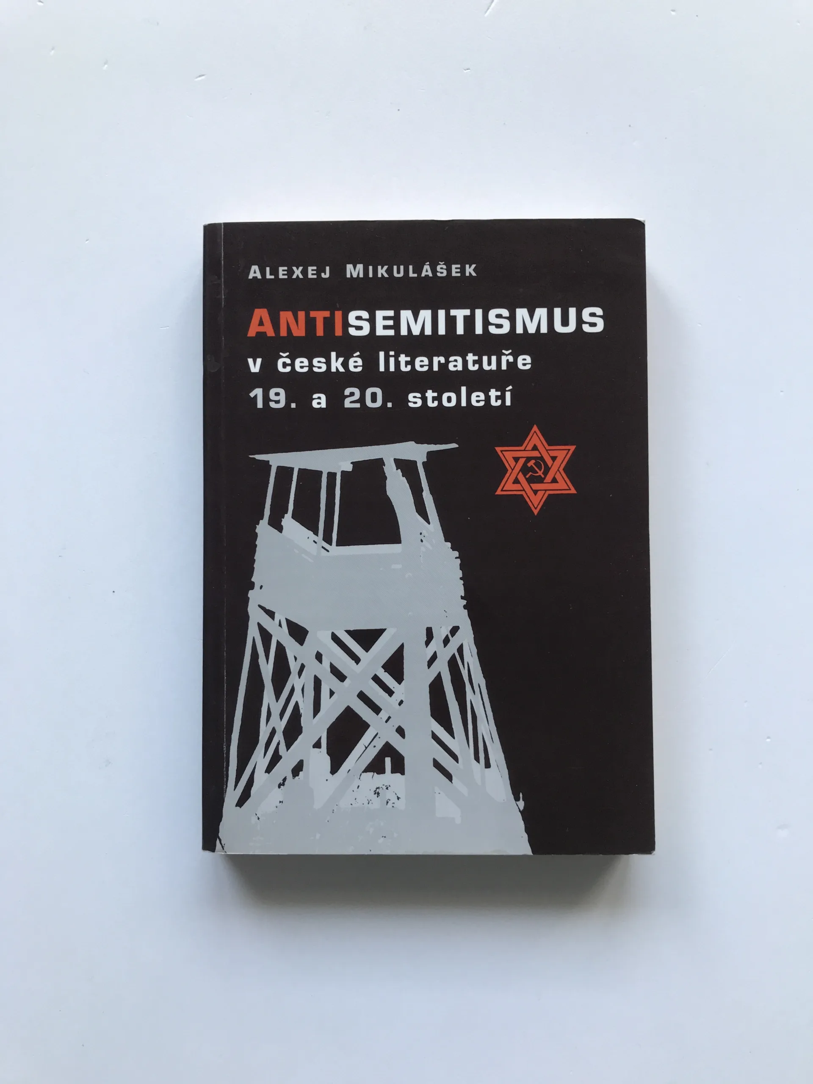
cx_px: 406
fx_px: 877
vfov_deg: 63.4
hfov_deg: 49.7
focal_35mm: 28
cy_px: 542
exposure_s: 1/100
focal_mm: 3.99
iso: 40
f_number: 1.8
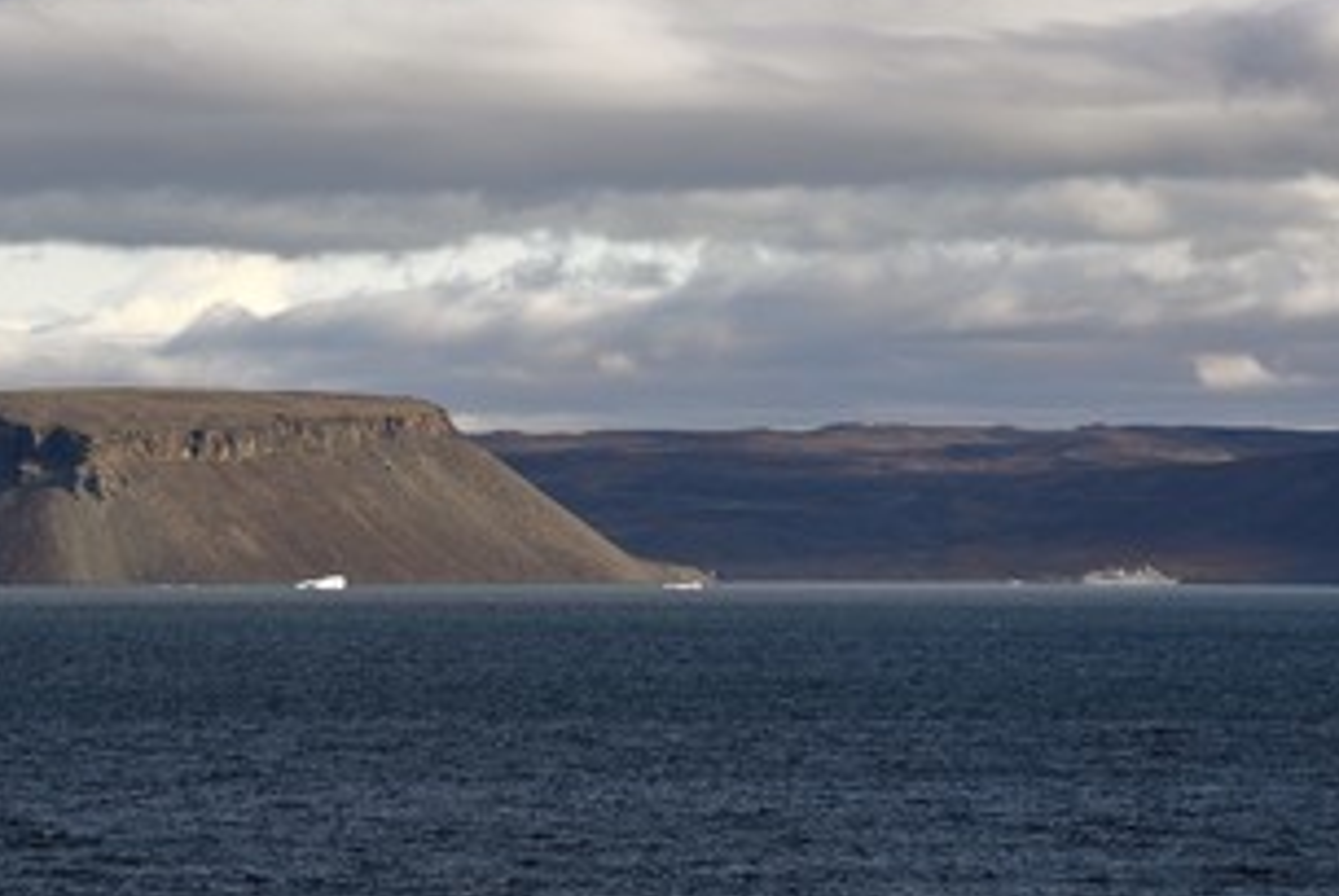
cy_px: 343
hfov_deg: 9.3
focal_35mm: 220
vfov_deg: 6.3
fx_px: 8190
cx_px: 531
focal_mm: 160
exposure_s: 1/800
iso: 200
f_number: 8
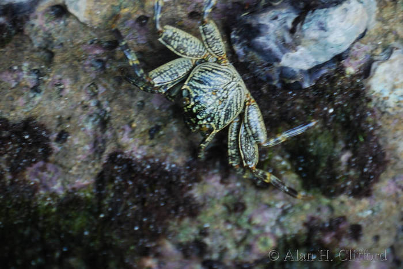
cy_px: 134
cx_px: 202
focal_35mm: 300
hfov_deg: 6.9
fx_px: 3361
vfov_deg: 4.6
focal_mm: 200
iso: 800
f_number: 5.6
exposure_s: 1/60
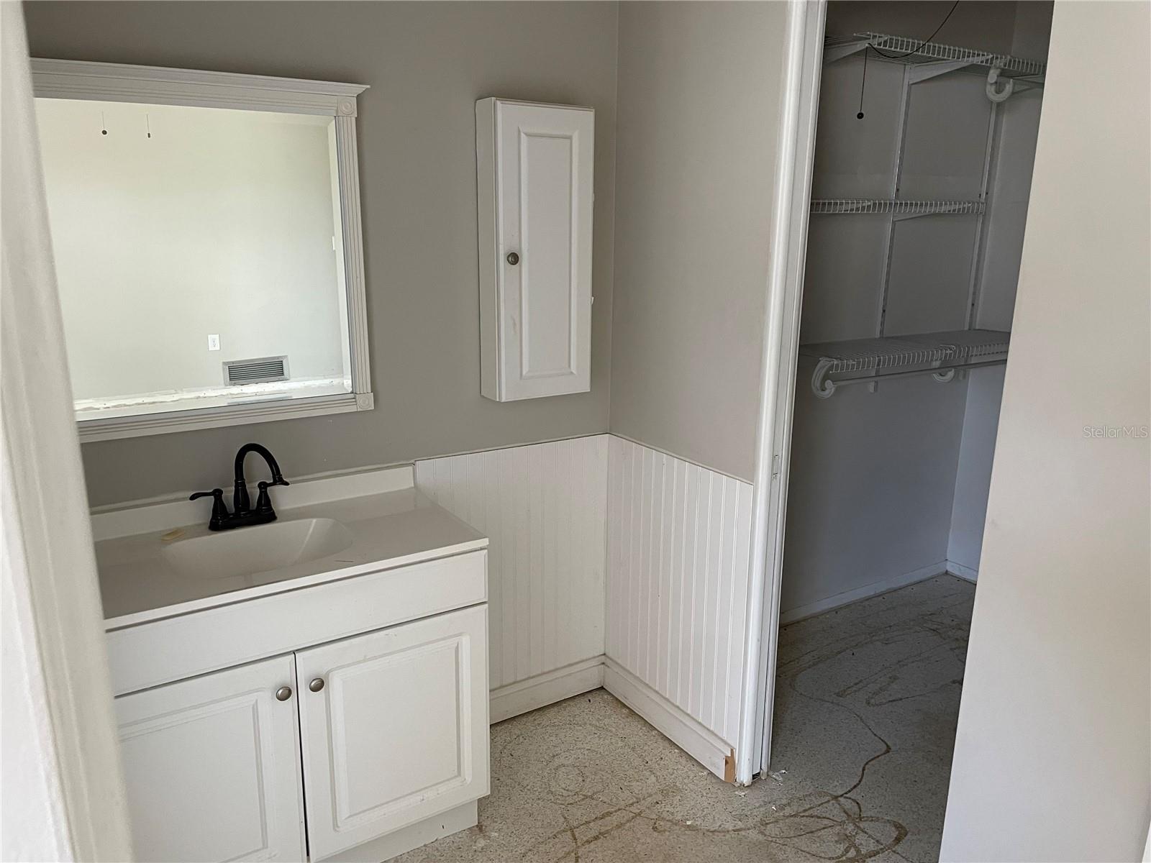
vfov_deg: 53.1
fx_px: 865
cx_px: 576
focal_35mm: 26
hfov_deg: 67.3
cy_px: 432
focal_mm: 4.2
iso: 125
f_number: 1.6
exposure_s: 1/63
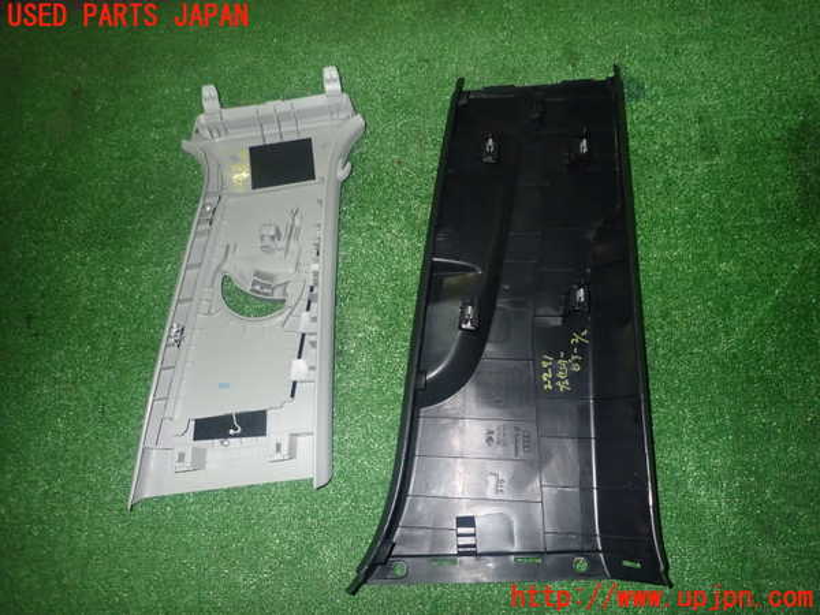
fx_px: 592
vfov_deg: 54.9
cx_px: 410
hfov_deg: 69.4
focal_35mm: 25
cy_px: 308
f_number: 5.6
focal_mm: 4.5
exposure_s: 1/30
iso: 800
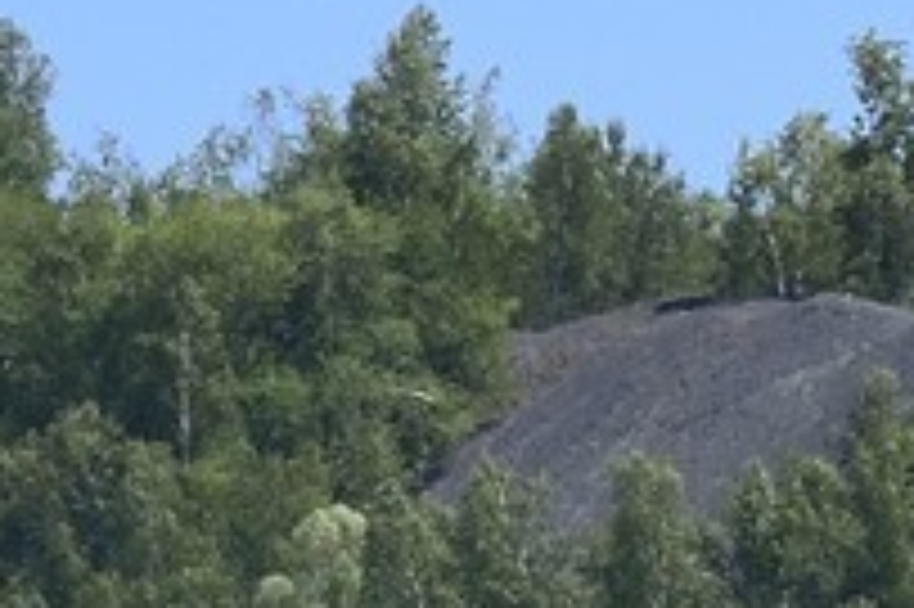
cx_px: 2909
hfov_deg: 1.3
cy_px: 824
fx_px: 40081
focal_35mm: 1580
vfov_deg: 0.9
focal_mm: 200
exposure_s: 1/250
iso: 200
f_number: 13
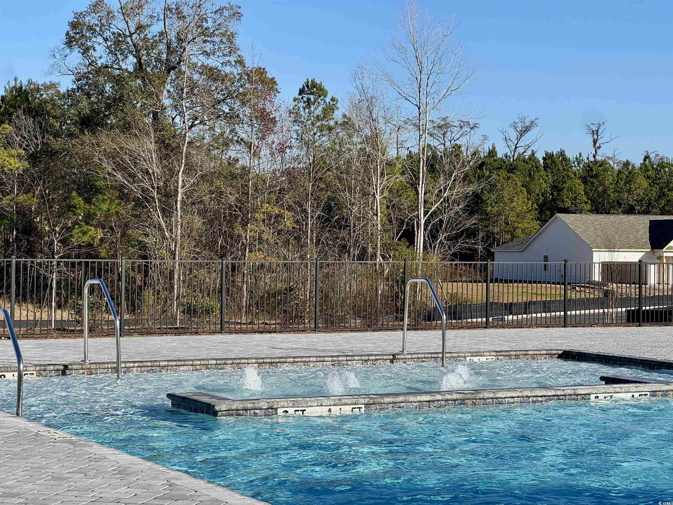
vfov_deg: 19.1
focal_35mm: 77
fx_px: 1497
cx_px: 336
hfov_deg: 25.3
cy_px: 252
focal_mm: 9
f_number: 2.8
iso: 25
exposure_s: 1/889
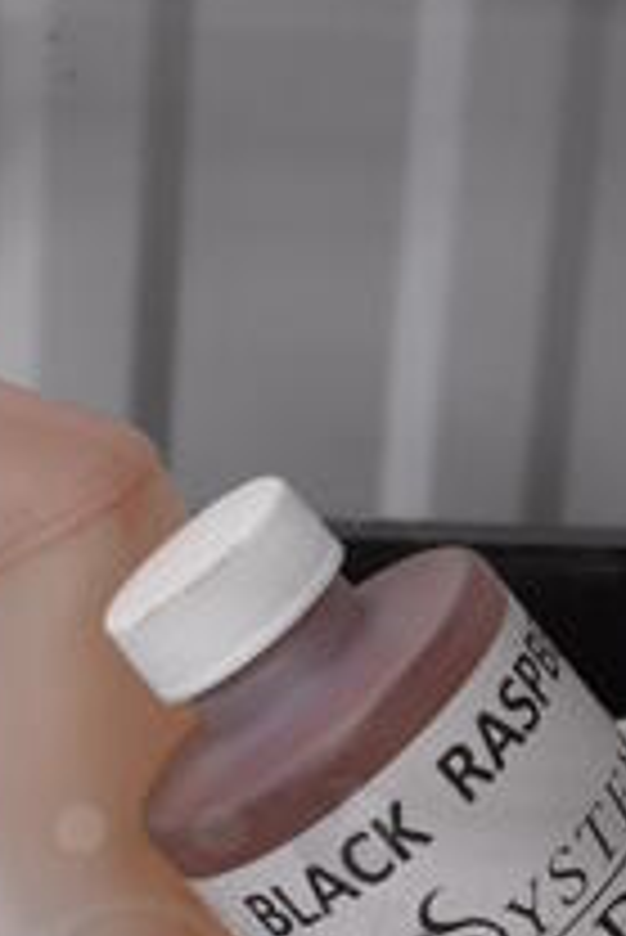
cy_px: 1015
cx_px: 81
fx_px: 3776
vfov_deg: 13.9
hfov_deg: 9.4
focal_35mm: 145
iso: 1250
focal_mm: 22
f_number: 3.8
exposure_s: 1/125
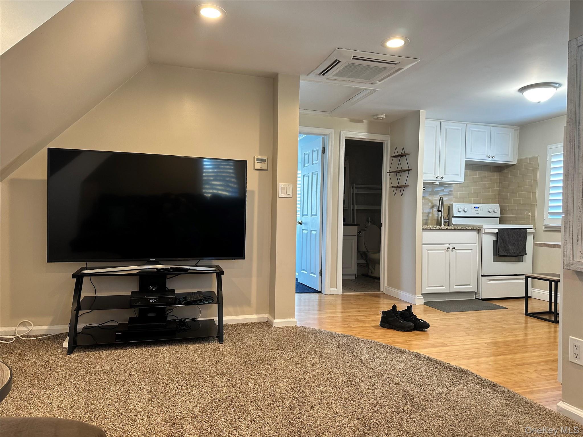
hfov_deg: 71.6
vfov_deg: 56.8
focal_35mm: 24
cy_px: 218
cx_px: 292
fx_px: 404
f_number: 1.78
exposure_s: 1/60
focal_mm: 6.86
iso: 160
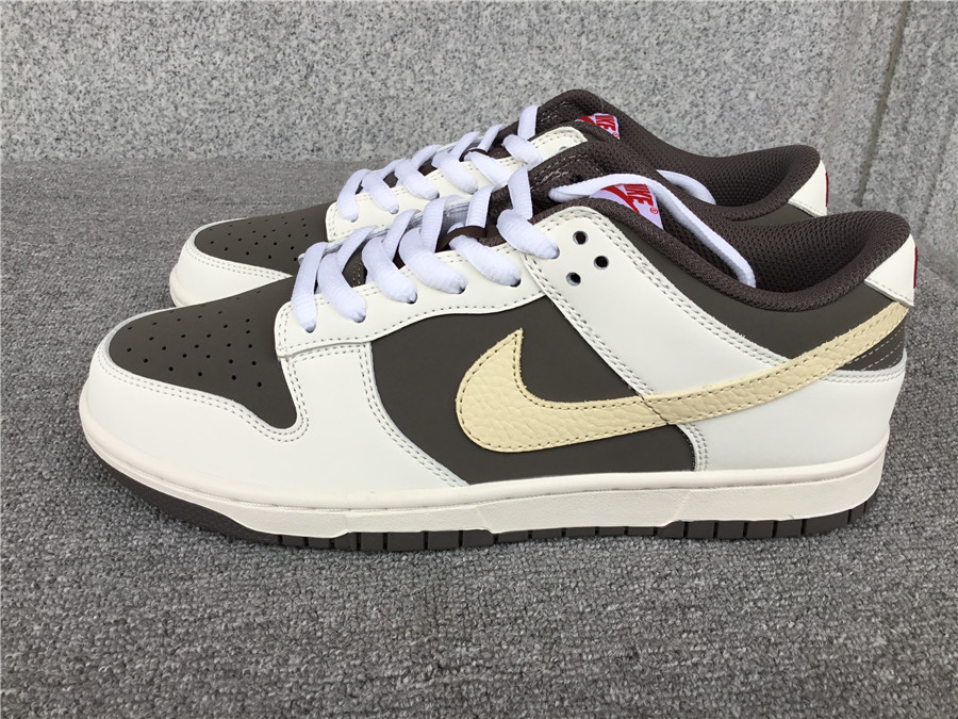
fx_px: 858
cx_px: 479
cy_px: 360
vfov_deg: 45.4
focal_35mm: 31
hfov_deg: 58.4
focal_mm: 3.3
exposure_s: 1/112
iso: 25
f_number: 2.4
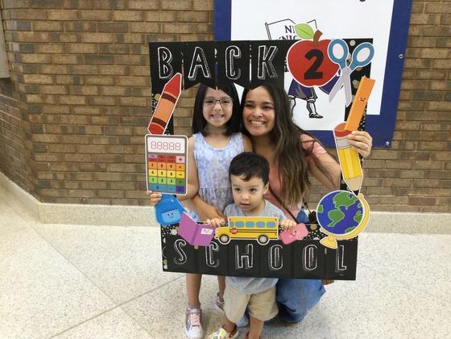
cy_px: 170
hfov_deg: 58.4
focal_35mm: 31
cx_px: 226
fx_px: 404
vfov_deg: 45.4
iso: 80
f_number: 2.4
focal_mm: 3.3
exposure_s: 1/30
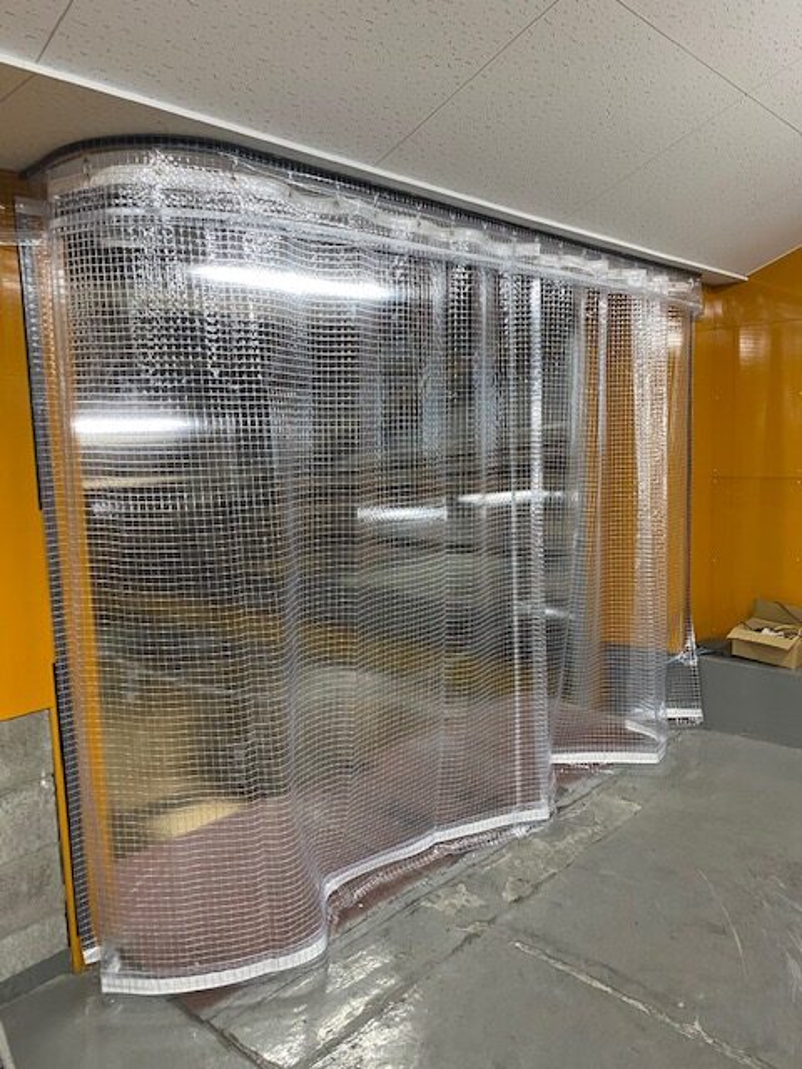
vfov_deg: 67.3
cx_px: 401
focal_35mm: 26
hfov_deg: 53.1
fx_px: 803
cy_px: 534
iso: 250
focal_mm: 4.25
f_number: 1.8
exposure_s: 1/60
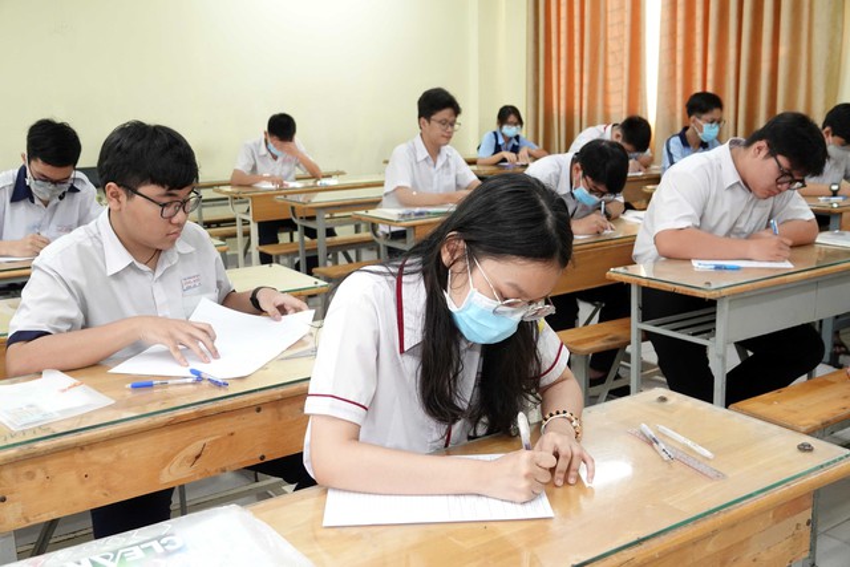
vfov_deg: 36.0
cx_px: 425
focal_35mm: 37
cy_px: 284
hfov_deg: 51.9
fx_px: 874
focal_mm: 13.7
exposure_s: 1/125
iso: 800
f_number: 3.2
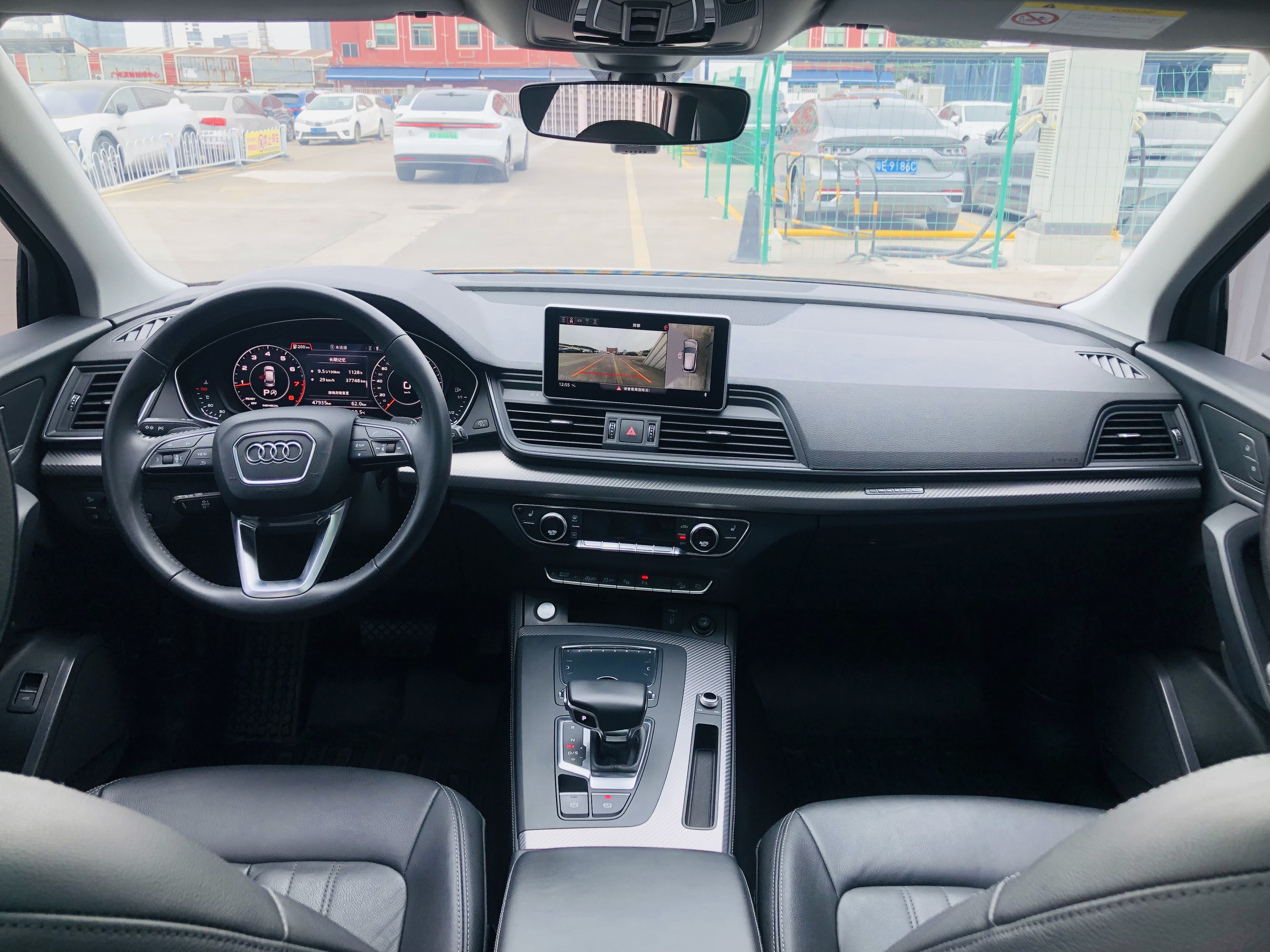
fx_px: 1027
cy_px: 476
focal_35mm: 28
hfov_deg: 63.4
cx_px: 635
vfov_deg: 49.7
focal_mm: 3.99
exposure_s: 1/121
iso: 20
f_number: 1.8
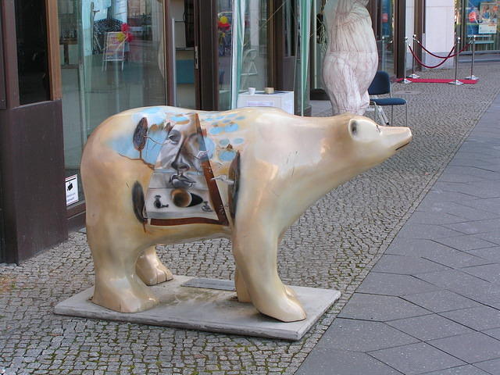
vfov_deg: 21.3
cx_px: 250
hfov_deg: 28.2
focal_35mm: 69
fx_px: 997
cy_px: 188
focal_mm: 11.5
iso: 50
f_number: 3.5
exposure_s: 1/80
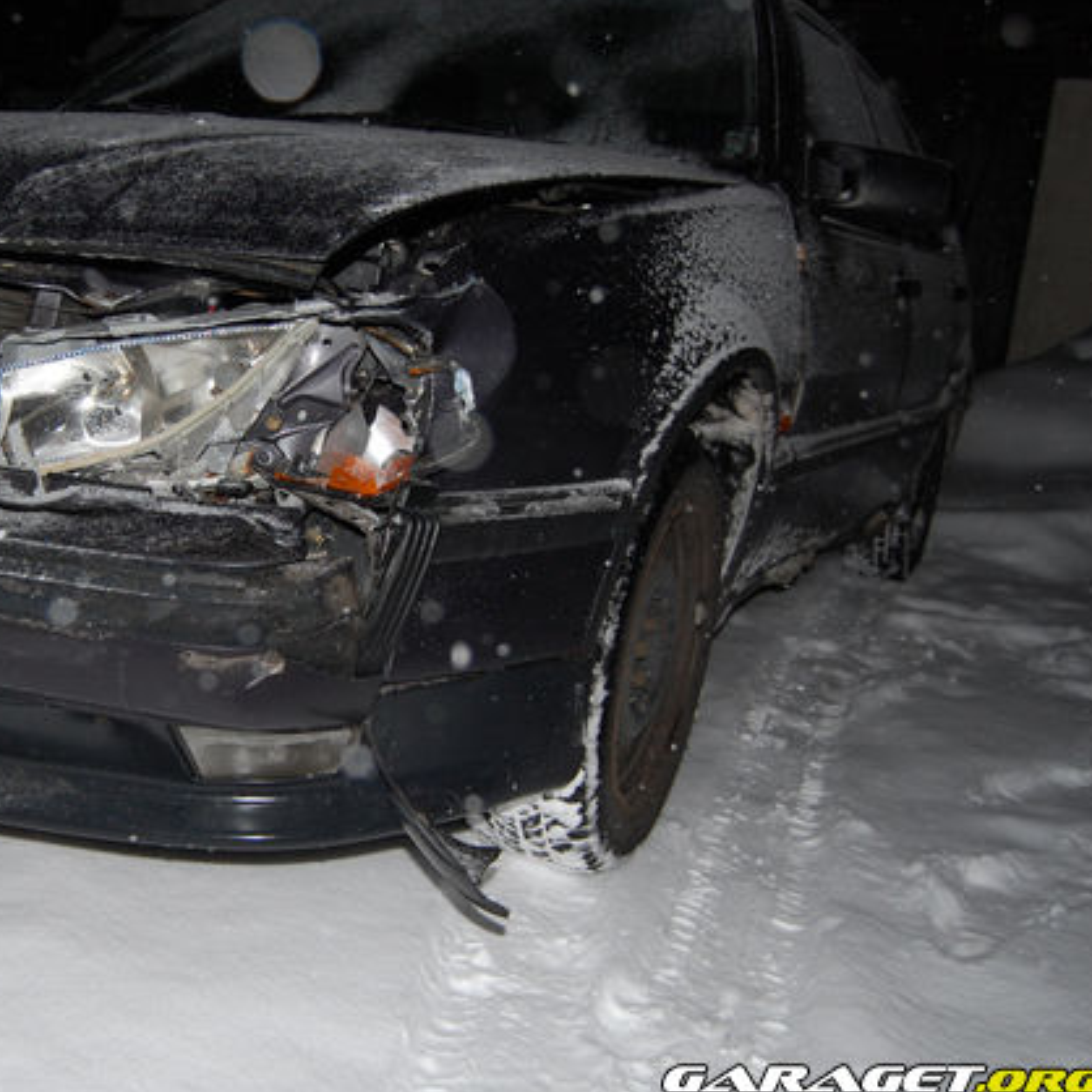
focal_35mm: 39
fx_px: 1392
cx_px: 274
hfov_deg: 41.6
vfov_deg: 42.8
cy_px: 549
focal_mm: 20
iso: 400
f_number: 3.8
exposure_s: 1/60
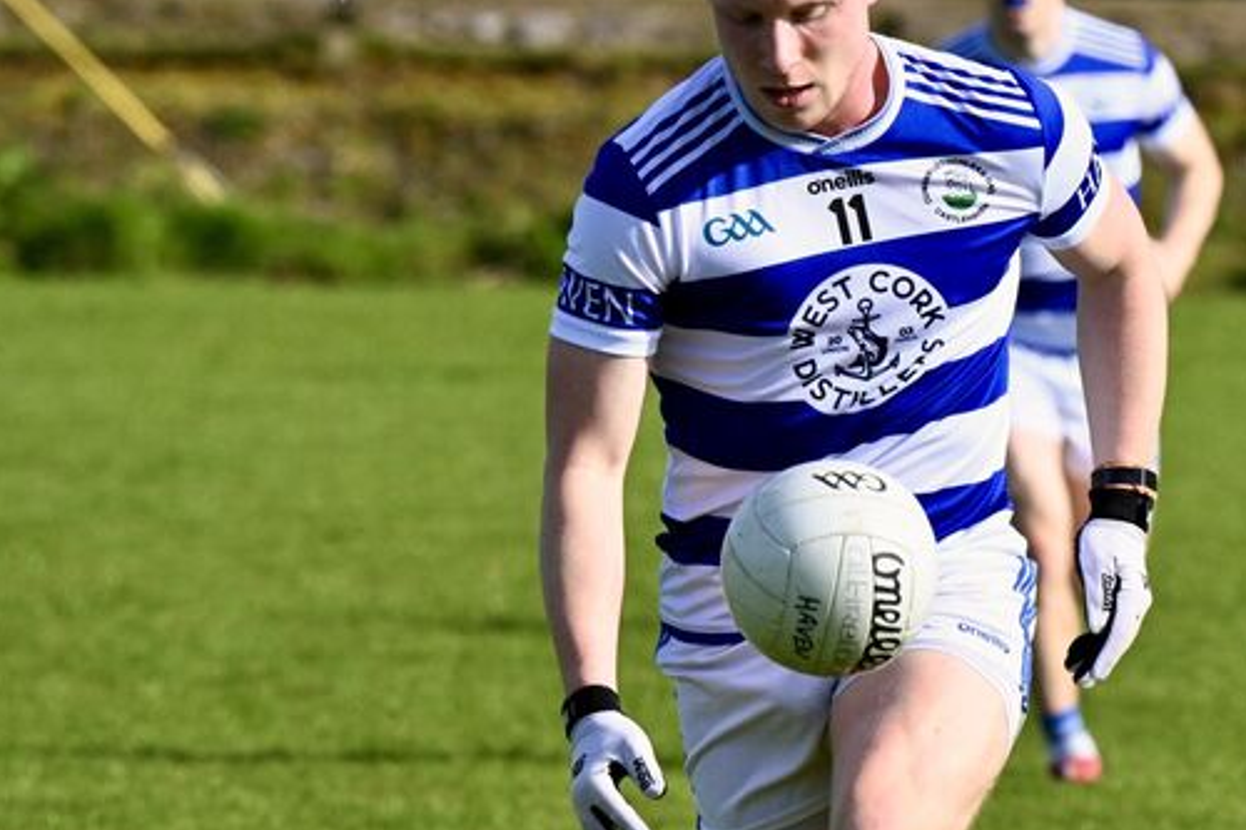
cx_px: 862
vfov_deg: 1.4
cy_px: 363
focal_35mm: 960
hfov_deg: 2.1
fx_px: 33214
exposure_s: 1/2500
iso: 4500
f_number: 16
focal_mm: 600
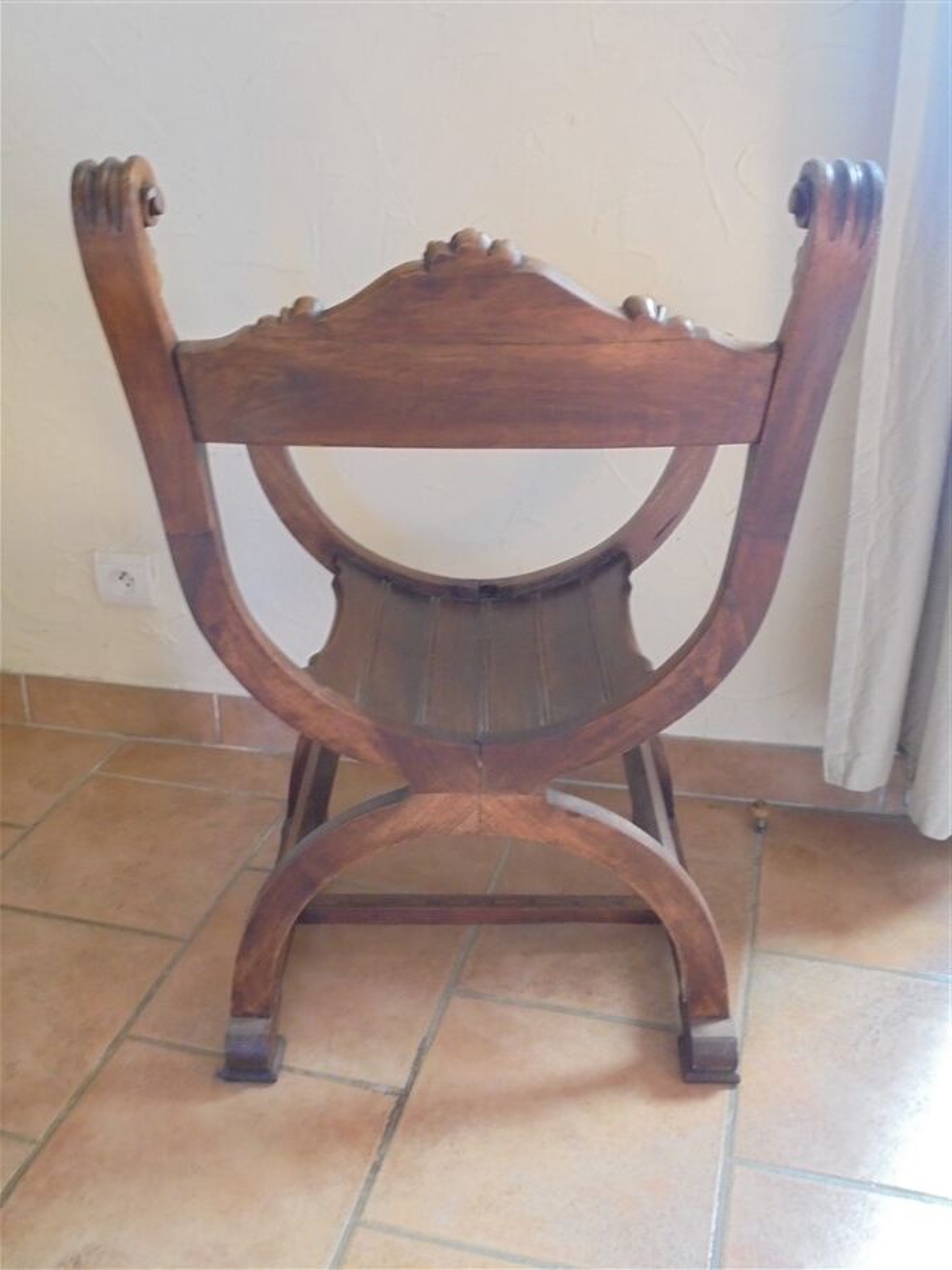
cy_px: 635
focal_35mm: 34
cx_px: 476
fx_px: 1247
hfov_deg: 41.8
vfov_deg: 54.0
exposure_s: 1/10
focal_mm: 6.1
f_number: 4
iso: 400
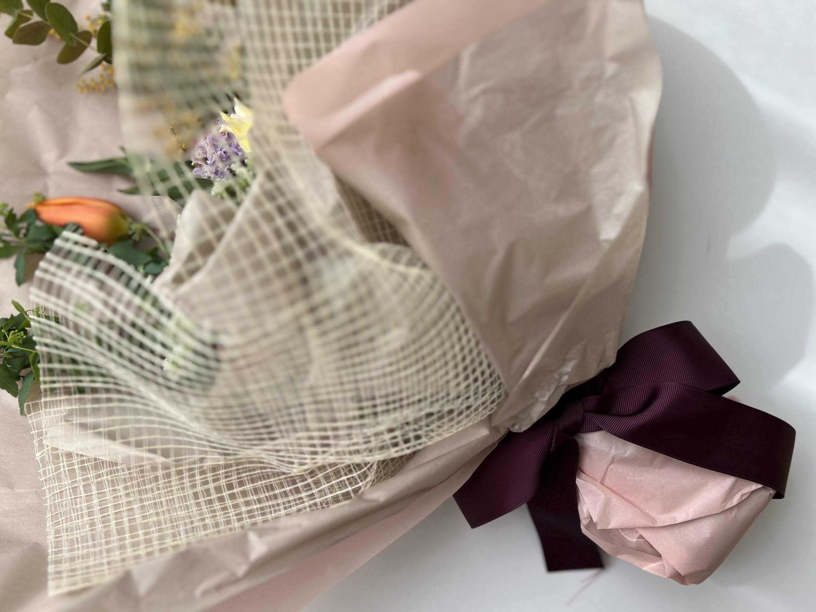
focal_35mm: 26
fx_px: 613
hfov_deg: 67.3
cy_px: 306
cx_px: 408
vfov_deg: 53.1
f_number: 1.5
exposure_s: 1/121
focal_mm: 5.7
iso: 40
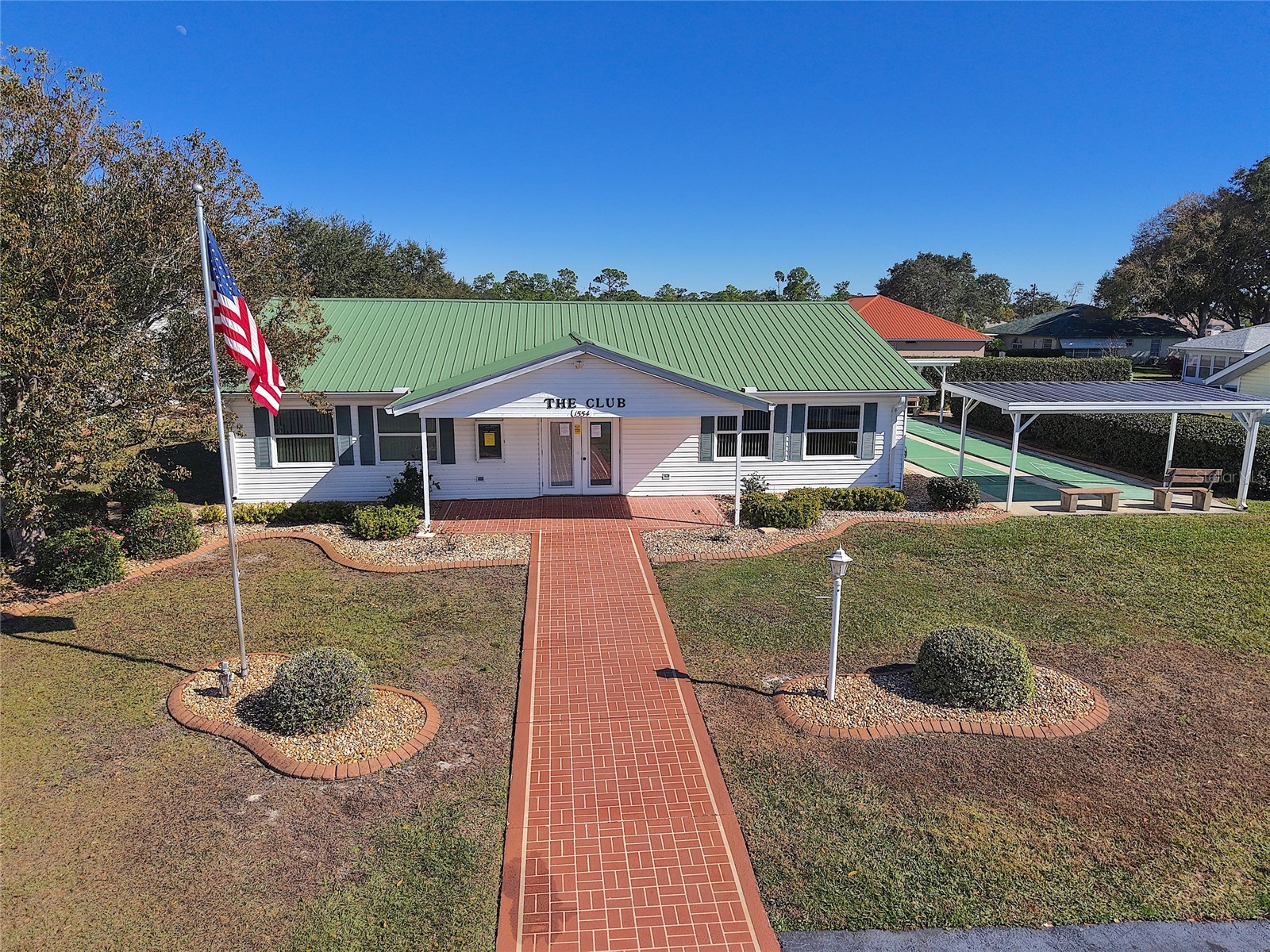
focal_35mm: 24
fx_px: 881
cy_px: 476
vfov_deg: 56.8
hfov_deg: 71.6
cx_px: 635
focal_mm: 8.67
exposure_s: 1/6400
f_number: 1.8
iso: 100
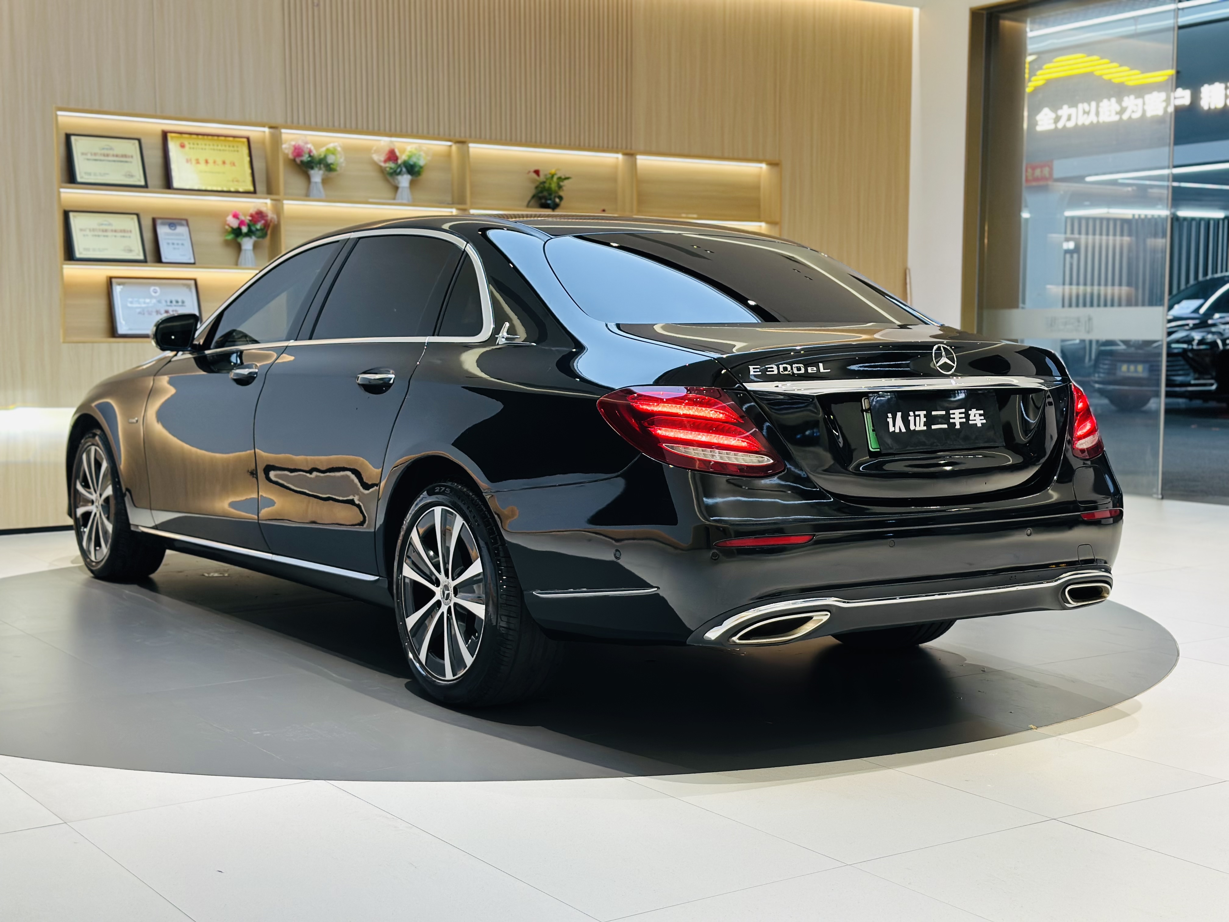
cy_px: 461
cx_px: 614
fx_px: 1704
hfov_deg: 39.7
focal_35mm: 48
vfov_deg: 30.3
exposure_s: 1/100
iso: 80
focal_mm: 6.86
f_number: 1.78
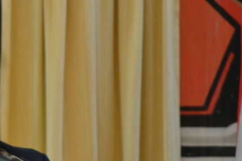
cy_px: 111
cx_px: -8
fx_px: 4801
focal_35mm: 714
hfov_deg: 2.9
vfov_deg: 1.9
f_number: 5.6
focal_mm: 200
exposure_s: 1/100
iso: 3200
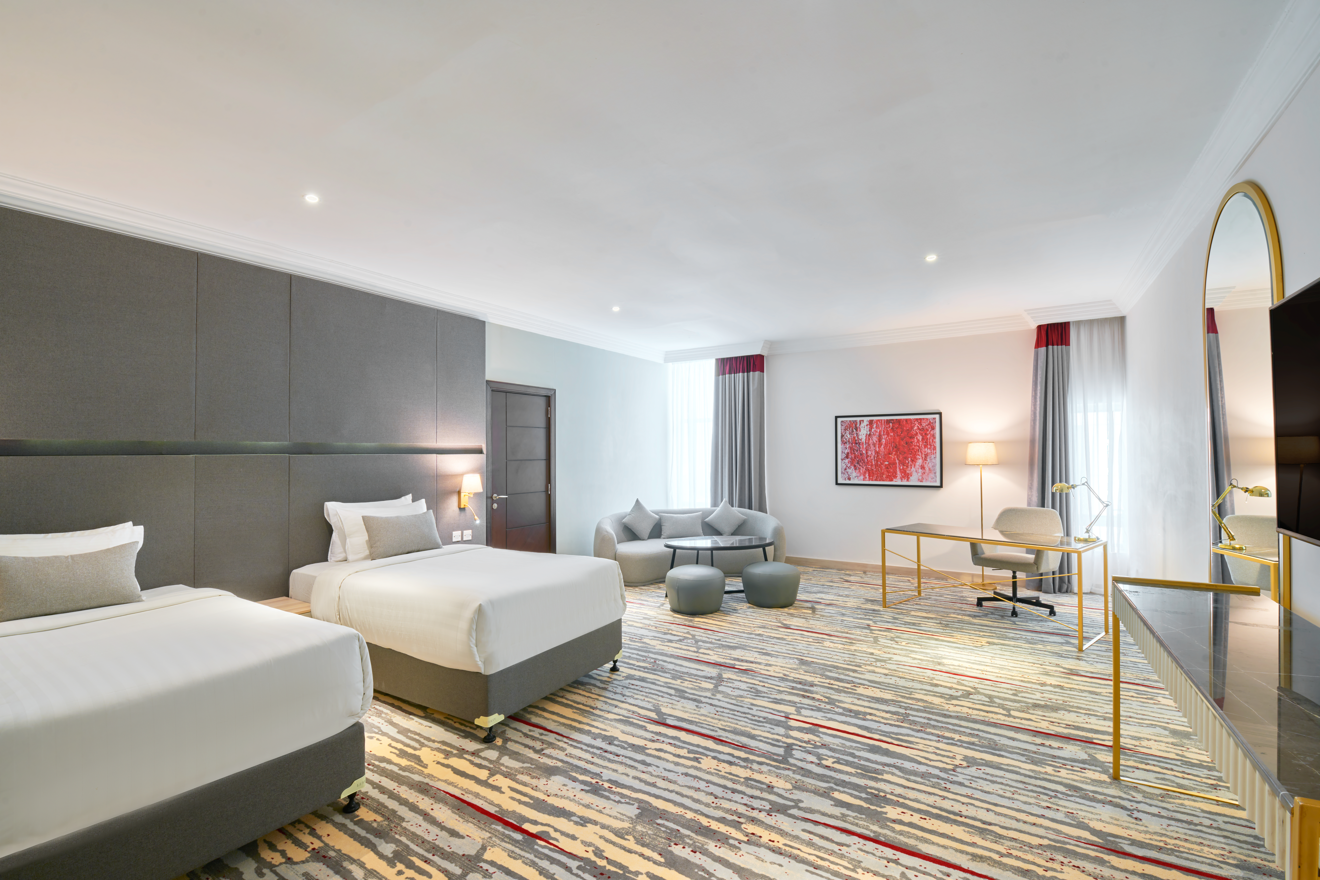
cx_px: 660
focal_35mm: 15
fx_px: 550
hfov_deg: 100.4
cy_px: 440
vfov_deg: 77.3
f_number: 11
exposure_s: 1/6
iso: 100
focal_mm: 15
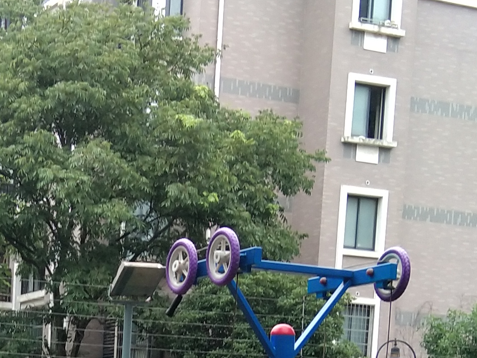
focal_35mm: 114
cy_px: 560
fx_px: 1571
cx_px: 53
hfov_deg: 17.0
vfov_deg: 12.3
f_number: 2.2
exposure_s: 1/50
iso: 64
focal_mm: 3.69
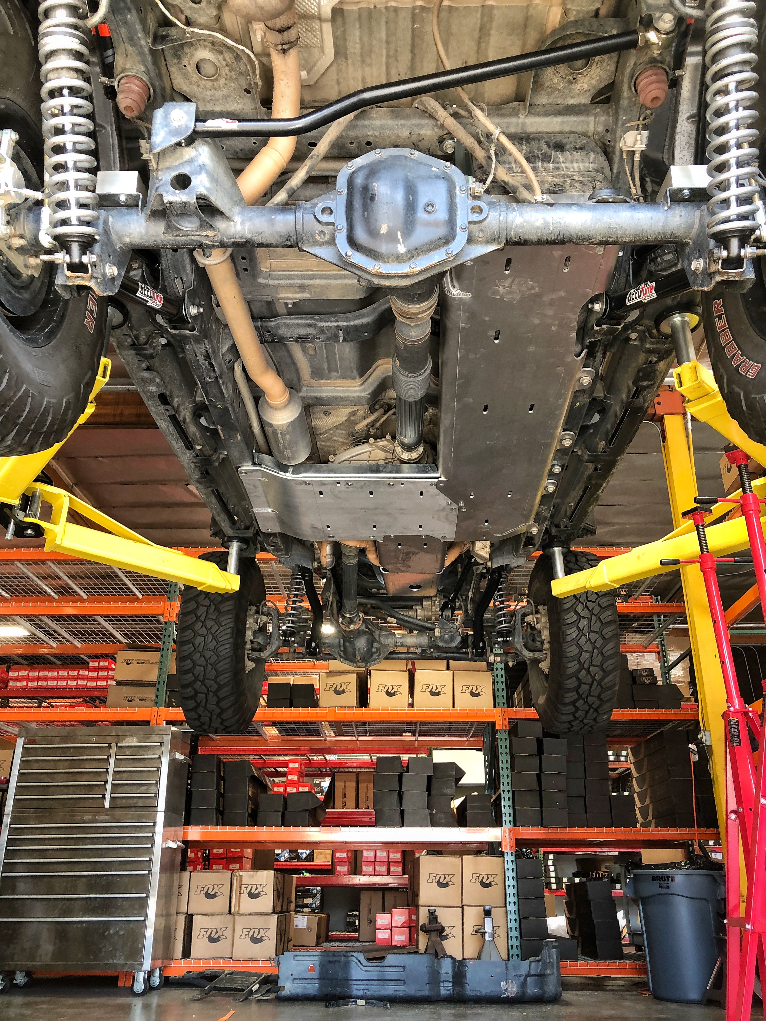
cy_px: 510
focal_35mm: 28
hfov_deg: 49.7
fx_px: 826
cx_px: 383
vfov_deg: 63.4
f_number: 1.8
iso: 32
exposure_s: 1/30
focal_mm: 3.99
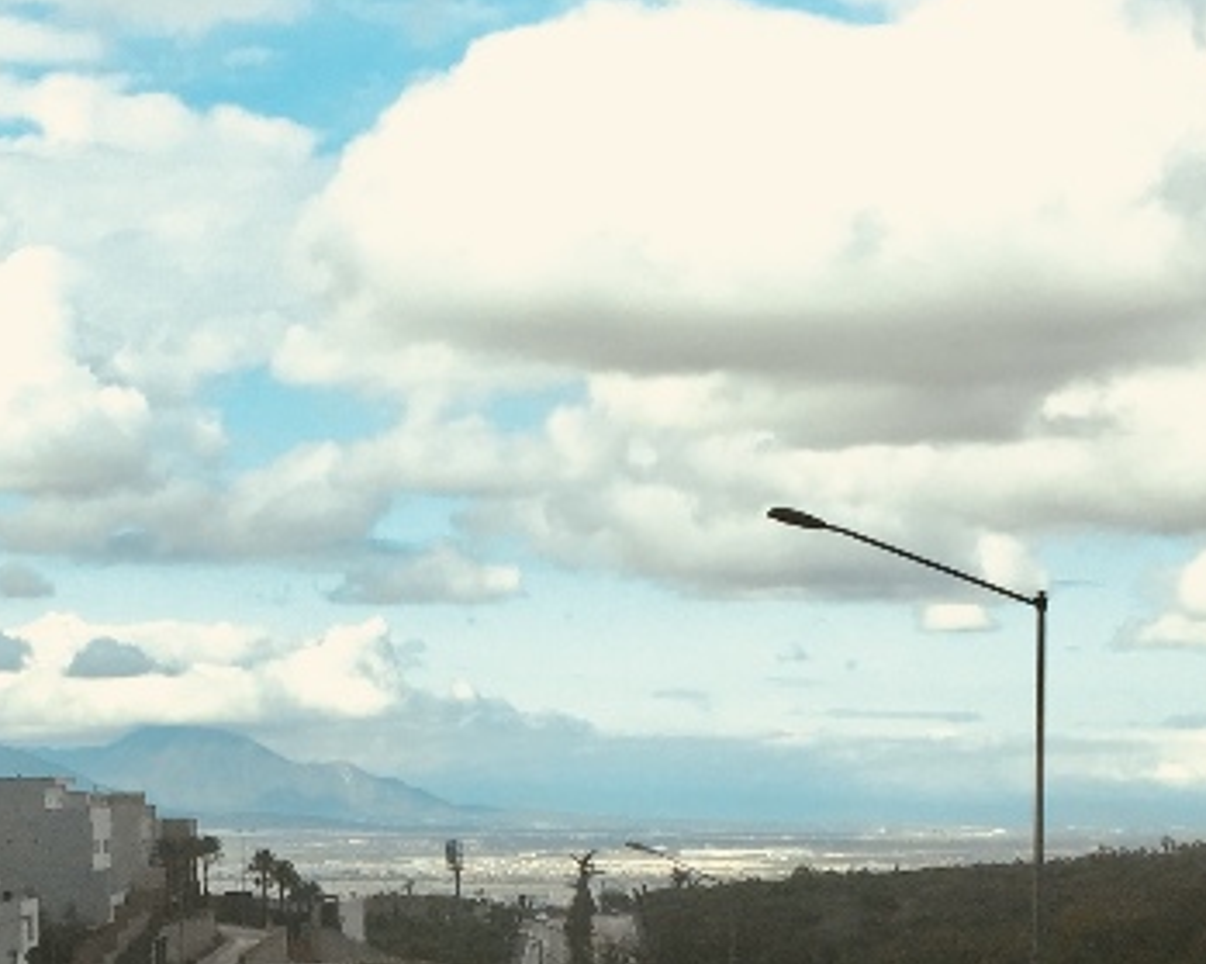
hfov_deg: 22.4
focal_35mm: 83
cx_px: 90
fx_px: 2962
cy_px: 1033
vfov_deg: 17.9
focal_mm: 4.15
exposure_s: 1/898
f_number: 2.2
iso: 32
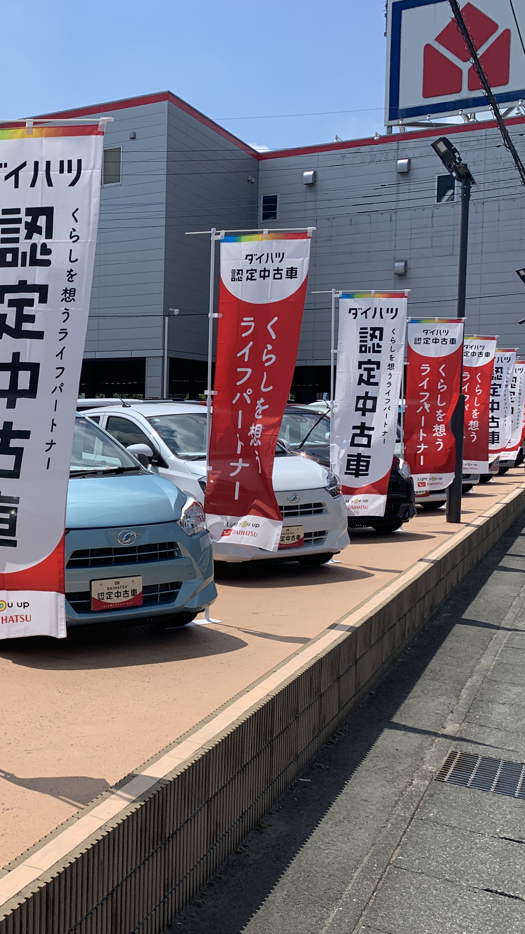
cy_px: 466
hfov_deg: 29.4
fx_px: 940
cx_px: 18
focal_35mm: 38
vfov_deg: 52.8
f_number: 1.8
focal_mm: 4.25
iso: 25
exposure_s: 1/3650
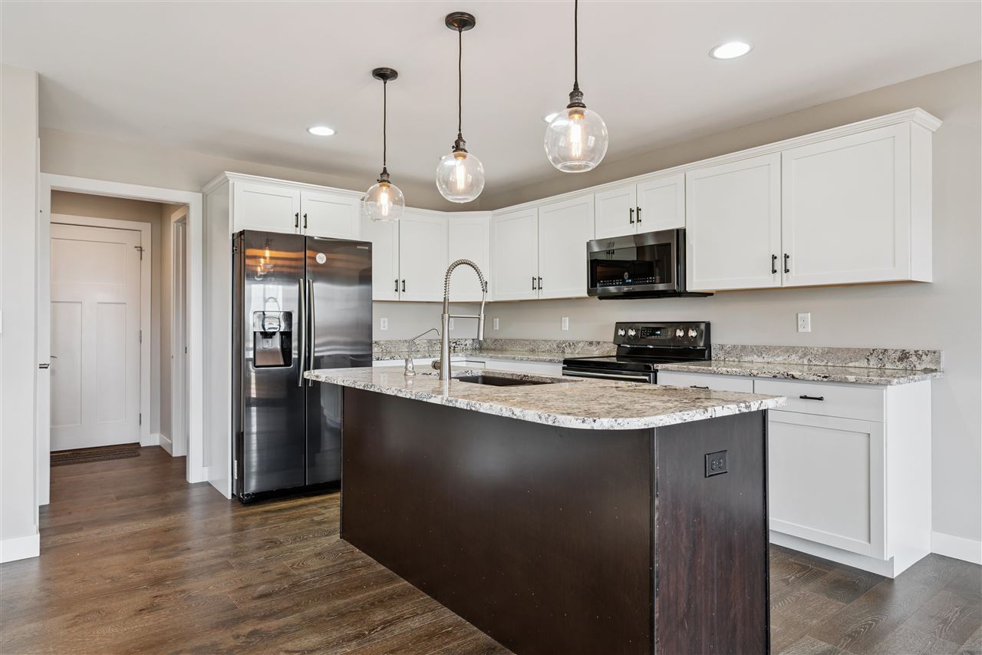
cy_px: 328
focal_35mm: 21
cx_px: 491
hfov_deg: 81.2
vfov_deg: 59.5
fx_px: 573
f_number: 8
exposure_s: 1/13
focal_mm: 21
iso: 400
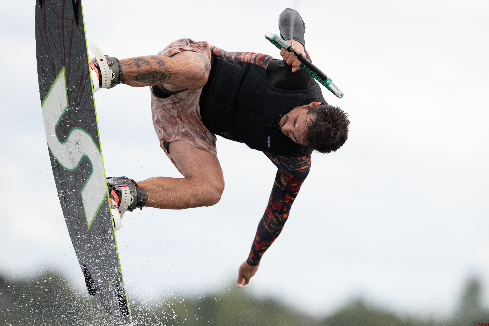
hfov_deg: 4.6
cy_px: 149
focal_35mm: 447
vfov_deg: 3.1
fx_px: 6071
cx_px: 225
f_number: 4.5
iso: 500
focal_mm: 400
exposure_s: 1/2000
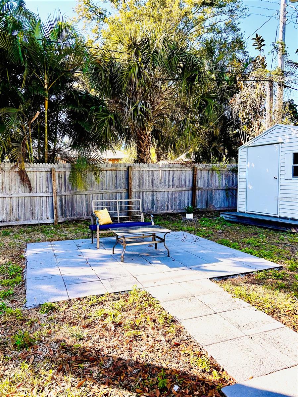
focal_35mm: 26
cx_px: 149
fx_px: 298
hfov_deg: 53.1
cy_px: 198
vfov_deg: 67.3
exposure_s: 1/753
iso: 50
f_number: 1.5
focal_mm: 5.7
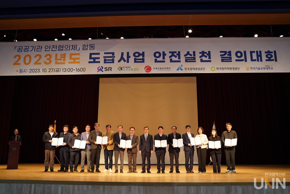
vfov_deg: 43.6
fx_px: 242
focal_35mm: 30
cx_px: 145
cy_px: 97
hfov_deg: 61.9
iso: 2500
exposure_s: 1/160
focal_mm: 30
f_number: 2.8
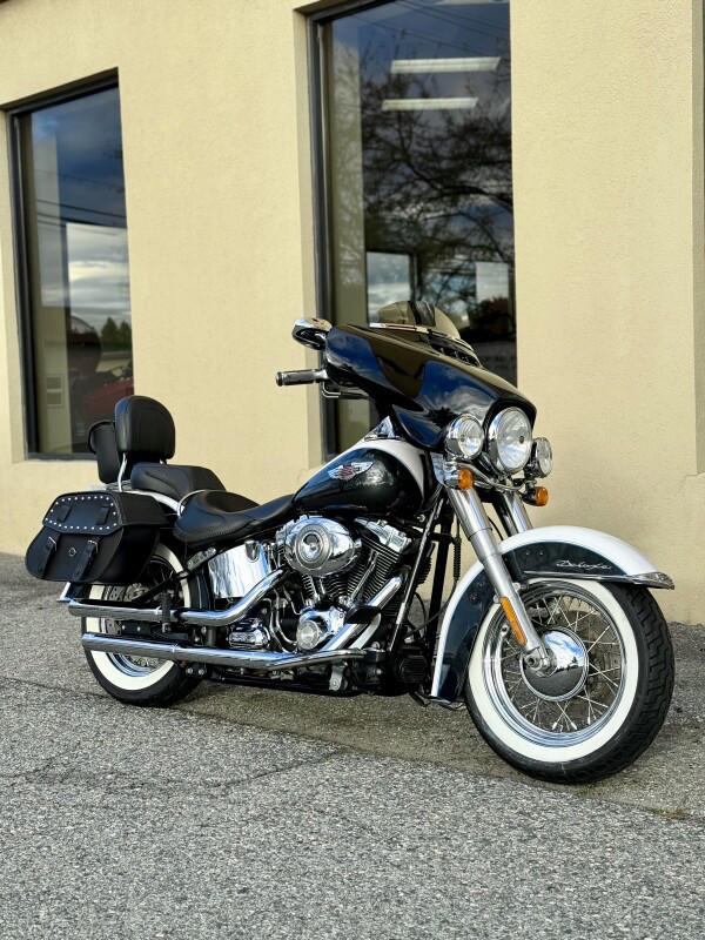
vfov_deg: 39.7
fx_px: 1303
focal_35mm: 48
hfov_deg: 30.3
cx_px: 352
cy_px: 470
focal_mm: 6.76
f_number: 1.78
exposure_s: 1/1070
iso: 64
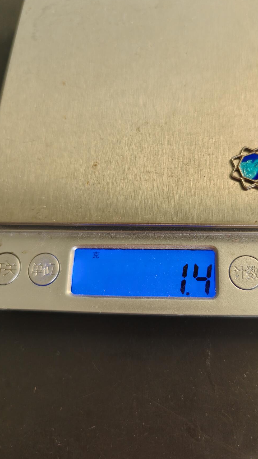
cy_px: 226
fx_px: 316
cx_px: 168
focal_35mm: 26
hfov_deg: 43.9
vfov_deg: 71.9
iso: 250
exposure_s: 1/155
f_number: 1.6
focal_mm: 6.06
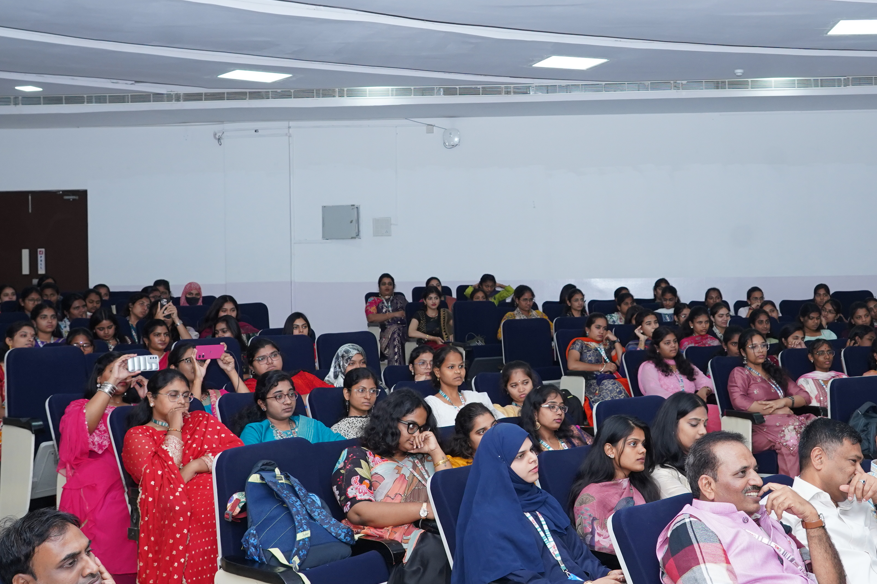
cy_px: 269
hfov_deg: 43.1
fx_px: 1096
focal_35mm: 45
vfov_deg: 29.9
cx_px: 568
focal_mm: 24
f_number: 6.3
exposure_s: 1/200
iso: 1000
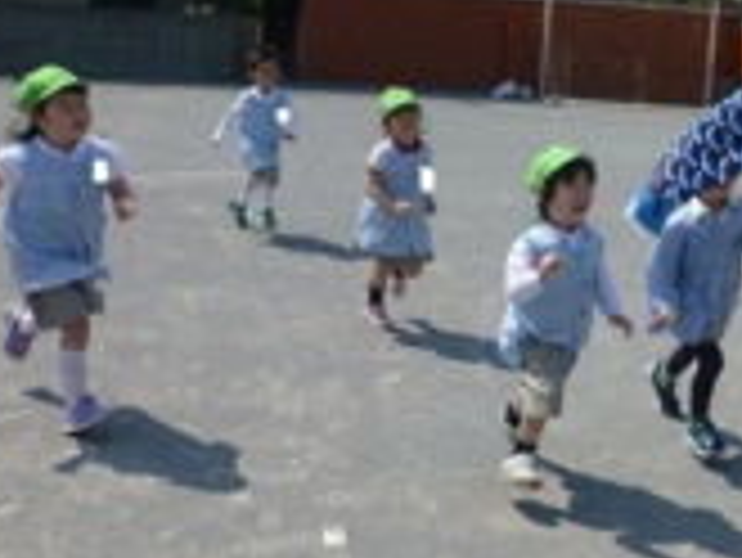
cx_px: 576
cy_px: 184
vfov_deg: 27.4
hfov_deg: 35.2
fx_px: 1137
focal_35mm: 53
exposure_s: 1/1000
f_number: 4
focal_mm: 4.3
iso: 100
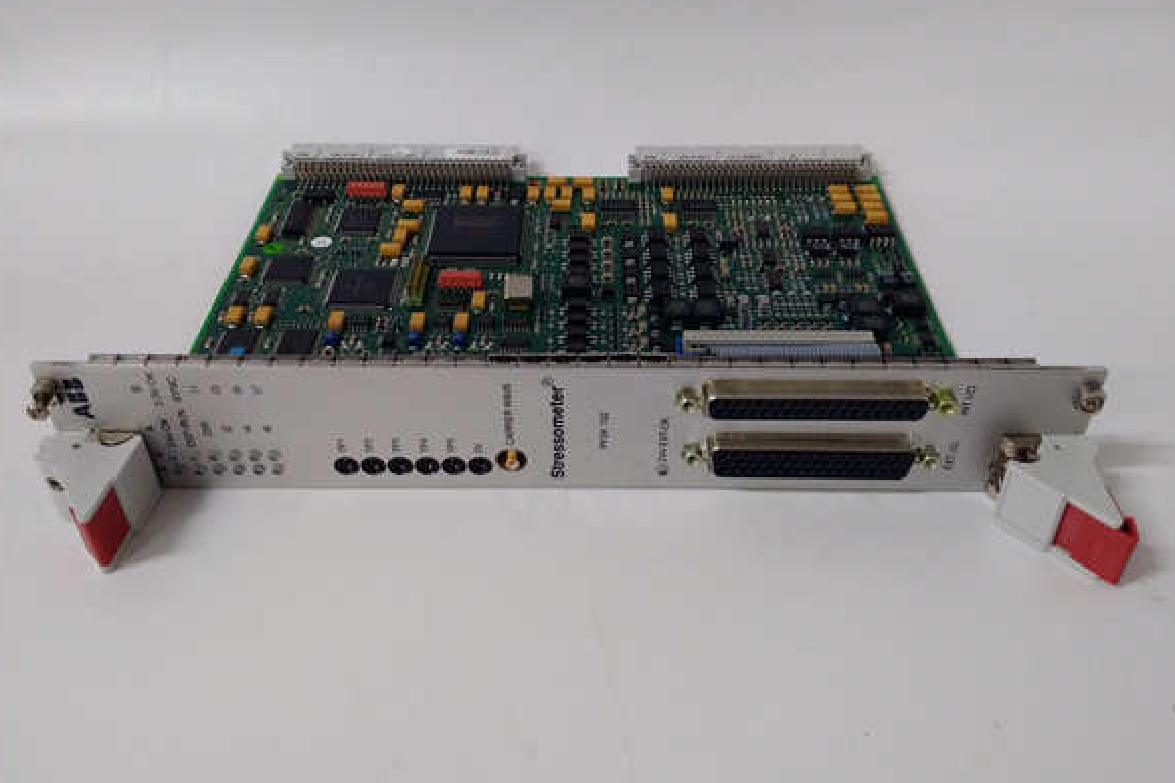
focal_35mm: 29
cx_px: 595
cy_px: 350
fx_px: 946
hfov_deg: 63.7
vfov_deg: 44.9
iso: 321
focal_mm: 3.79
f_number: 2
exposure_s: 1/33
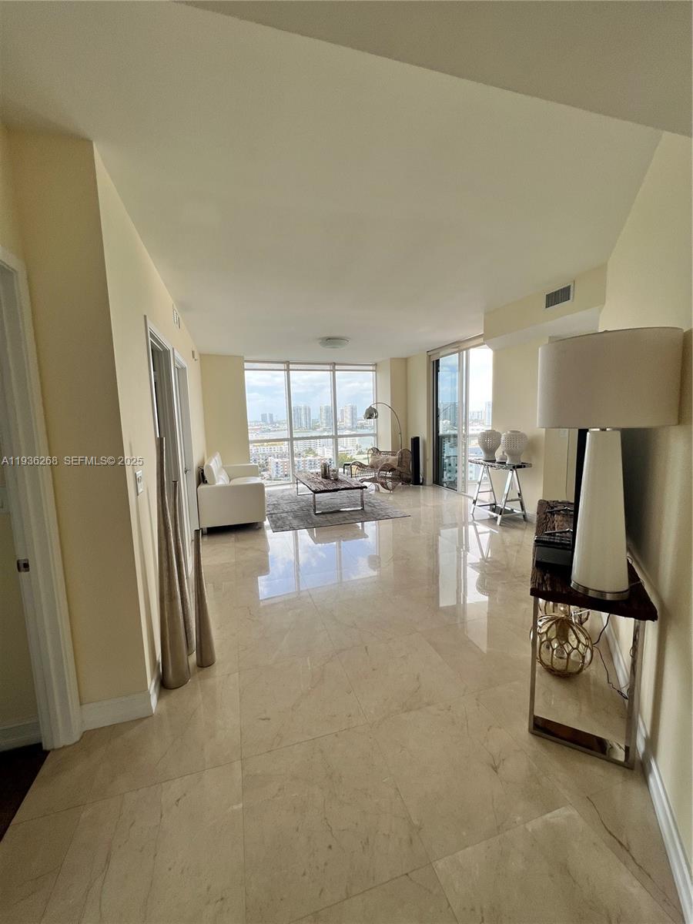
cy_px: 462
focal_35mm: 13
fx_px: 347
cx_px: 346
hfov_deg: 89.9
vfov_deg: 106.2
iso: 32
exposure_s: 1/232
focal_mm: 1.57
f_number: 1.8
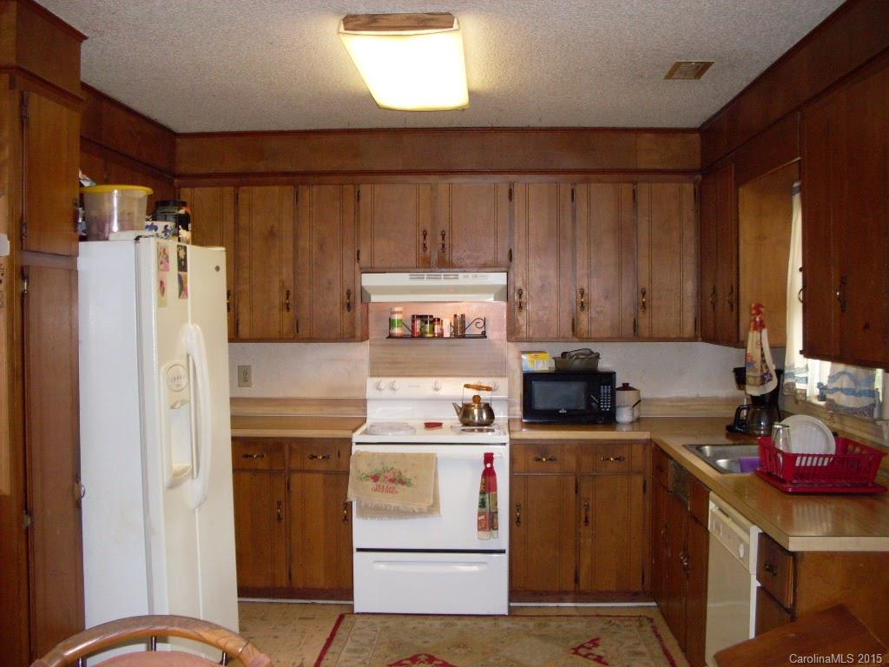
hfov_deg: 49.0
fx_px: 976
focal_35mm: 38
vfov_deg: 37.7
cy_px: 334
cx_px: 444
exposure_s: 1/45
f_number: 2.8
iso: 120
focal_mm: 6.3
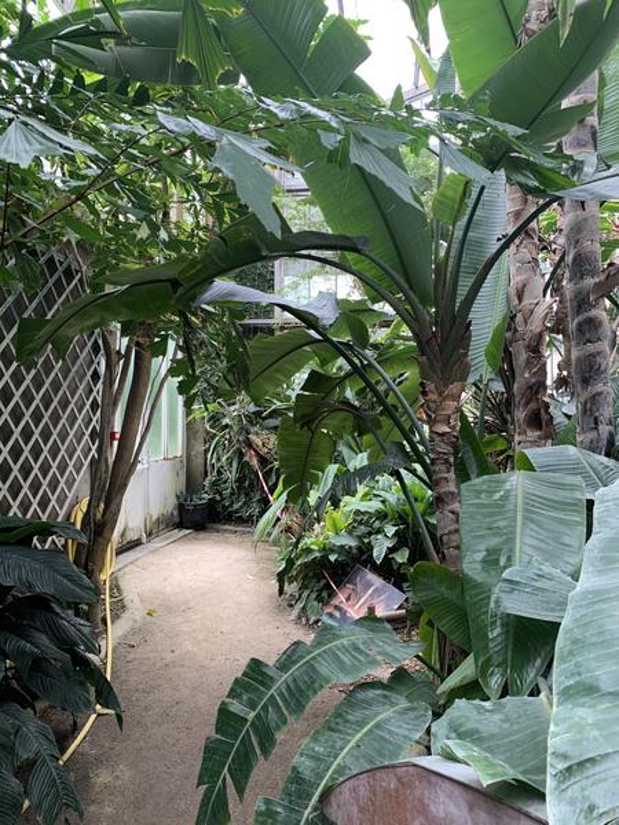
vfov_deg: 67.3
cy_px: 412
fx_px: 620
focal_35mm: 26
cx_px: 310
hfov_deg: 53.1
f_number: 1.8
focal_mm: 4.25
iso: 100
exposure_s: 1/63
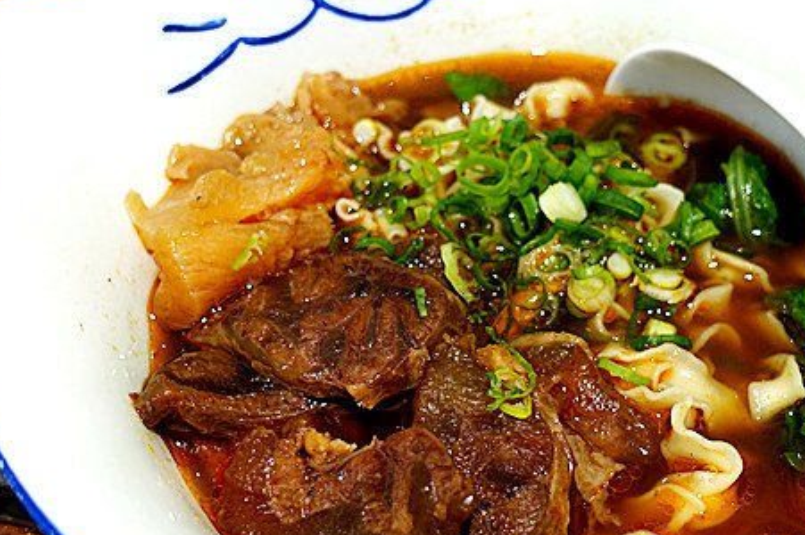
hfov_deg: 36.5
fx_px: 1207
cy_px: 265
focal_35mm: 54
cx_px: 536
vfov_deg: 25.0
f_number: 2.8
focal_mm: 11.81
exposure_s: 1/40
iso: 160
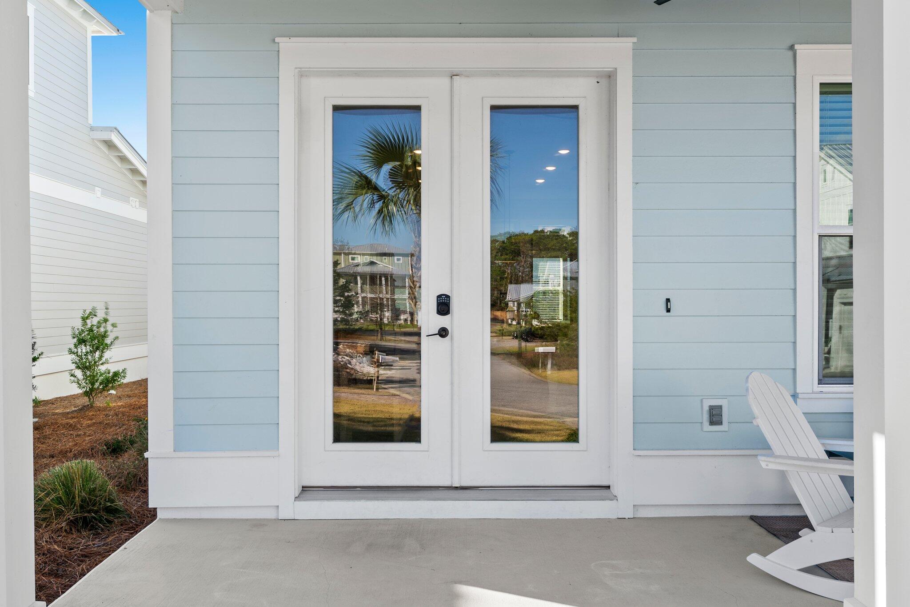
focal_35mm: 29
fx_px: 733
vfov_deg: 45.0
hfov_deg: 63.7
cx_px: 455
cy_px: 304
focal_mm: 19.4
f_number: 10
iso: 100
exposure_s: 1/20
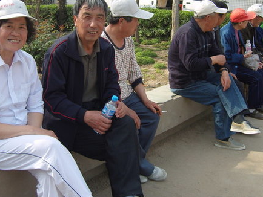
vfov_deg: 30.6
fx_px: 357
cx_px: 125
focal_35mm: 47
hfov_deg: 40.4
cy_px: 63
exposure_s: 1/100
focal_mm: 7.3
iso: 100
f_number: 7
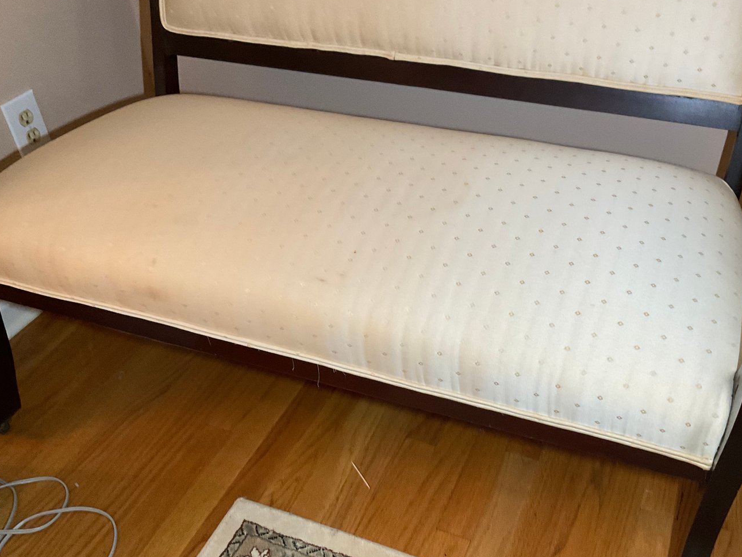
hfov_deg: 53.7
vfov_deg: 41.7
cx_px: 428
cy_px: 309
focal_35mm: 34
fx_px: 729
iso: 160
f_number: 1.8
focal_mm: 3
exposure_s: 1/60
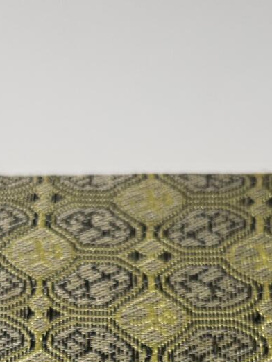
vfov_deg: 20.3
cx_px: 76
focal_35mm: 86
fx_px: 901
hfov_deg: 17.1
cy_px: 506
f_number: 1.6
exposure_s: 1/100
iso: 40
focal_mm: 5.1
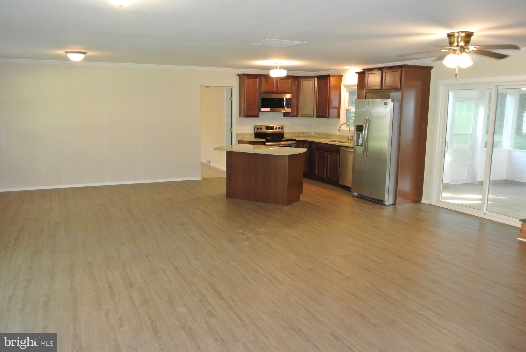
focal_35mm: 29
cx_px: 263
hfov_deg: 63.6
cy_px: 176
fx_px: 424
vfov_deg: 45.1
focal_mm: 11
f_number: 3.5
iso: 1100
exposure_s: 1/60
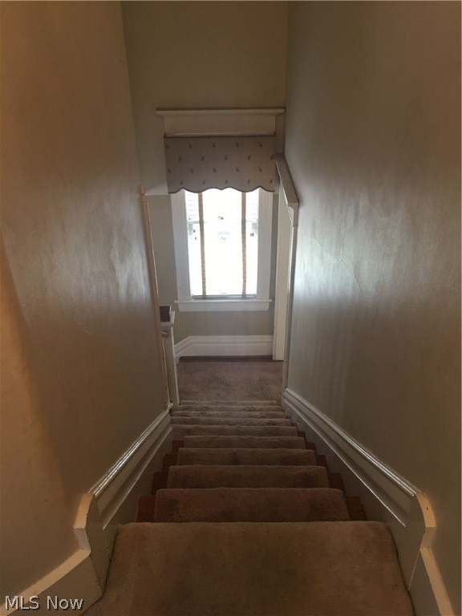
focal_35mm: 29
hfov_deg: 48.2
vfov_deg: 61.7
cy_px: 308
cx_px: 231
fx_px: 516
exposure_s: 1/15
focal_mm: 4.15
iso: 64
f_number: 2.2
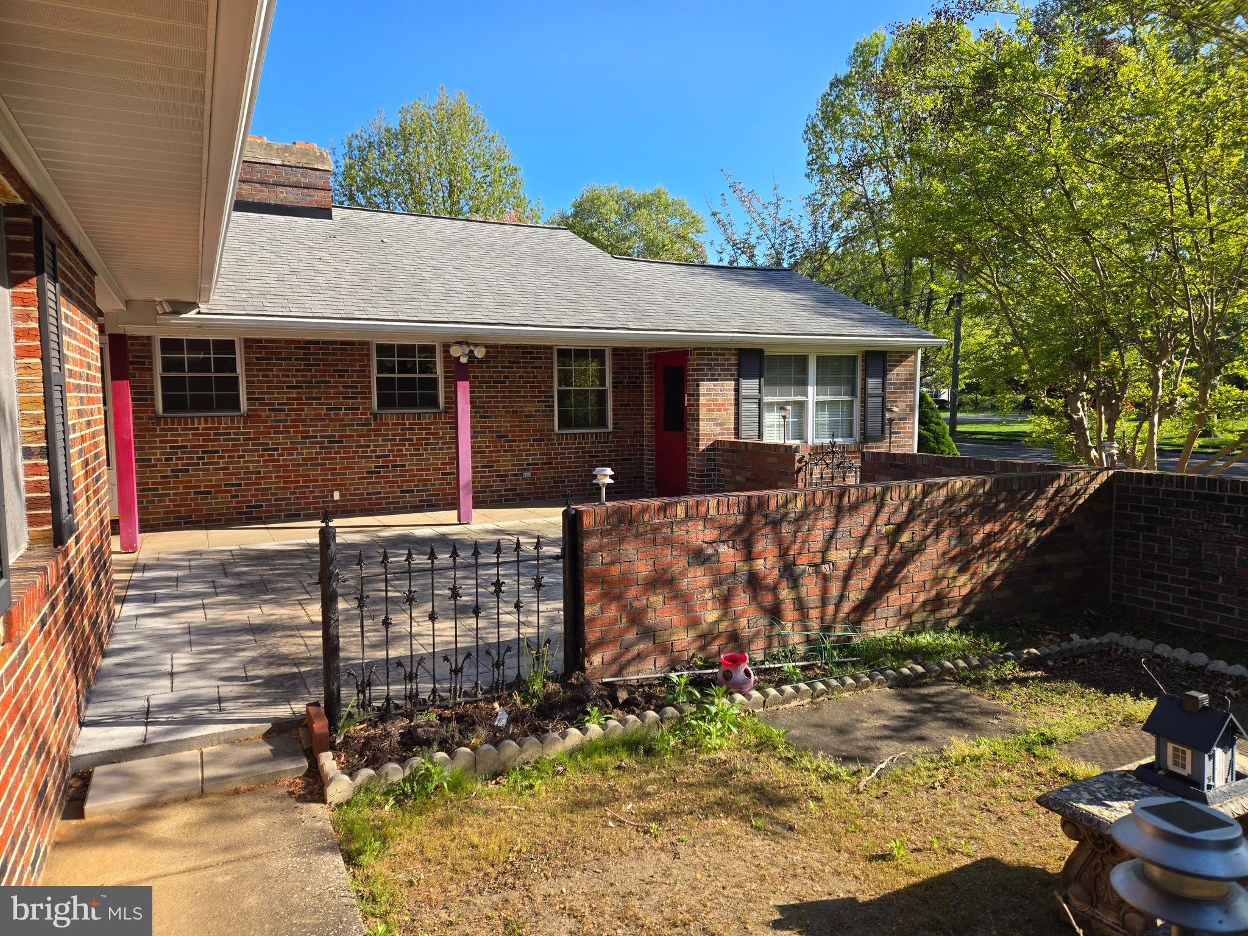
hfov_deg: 73.9
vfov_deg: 58.9
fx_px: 829
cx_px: 624
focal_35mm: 23
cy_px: 468
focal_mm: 5.4
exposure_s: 1/868
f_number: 1.8
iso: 25
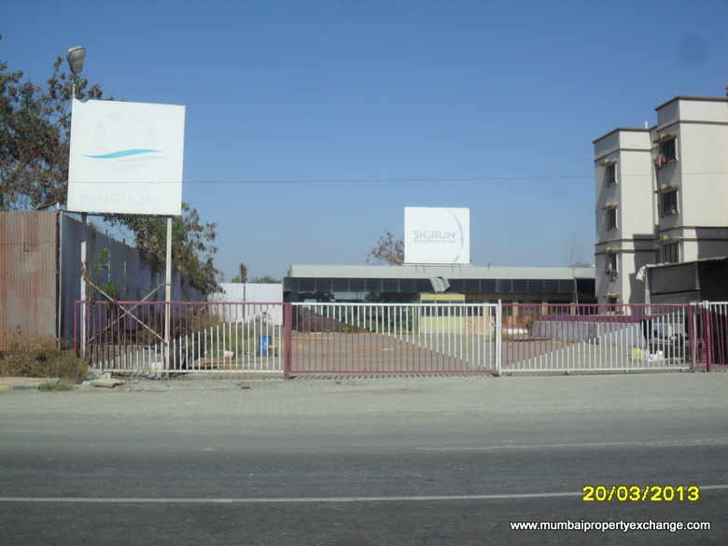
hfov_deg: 42.9
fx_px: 925
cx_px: 364
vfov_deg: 32.9
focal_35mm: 44
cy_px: 273
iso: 100
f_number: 11.3
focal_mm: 7.8
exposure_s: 1/180
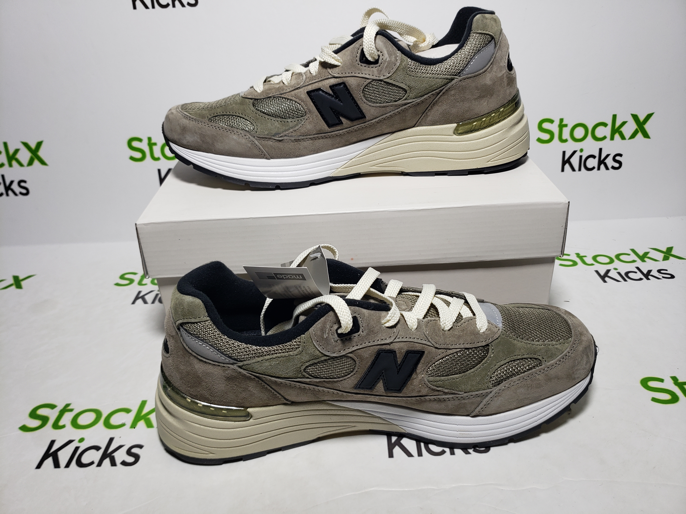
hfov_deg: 67.3
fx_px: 515
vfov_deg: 53.1
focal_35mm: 26
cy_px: 257
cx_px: 343
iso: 50
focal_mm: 4.3
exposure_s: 1/483
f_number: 1.5
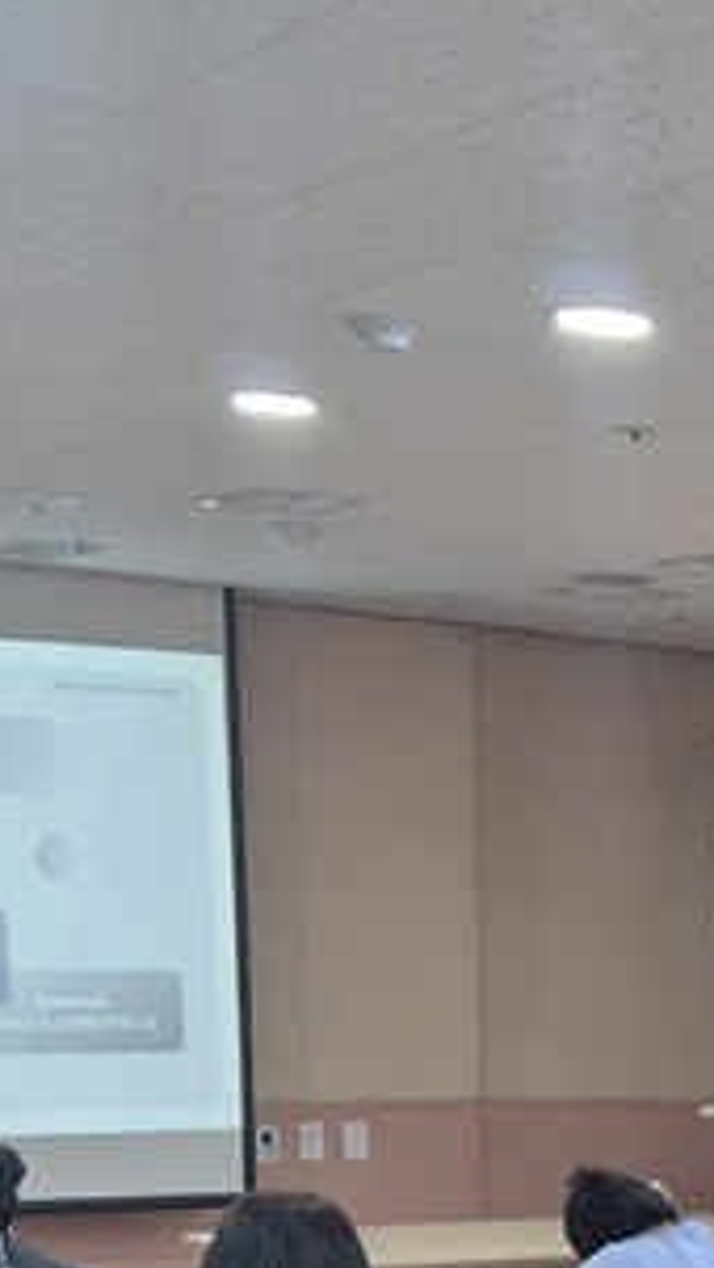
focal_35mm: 83
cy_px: 1390
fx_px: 2792
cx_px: 1147
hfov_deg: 13.5
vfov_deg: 24.0
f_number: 1.8
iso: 200
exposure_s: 1/120
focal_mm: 5.4
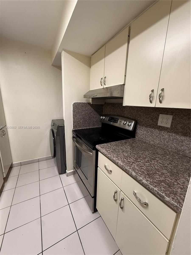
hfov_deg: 85.7
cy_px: 128
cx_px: 96
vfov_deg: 102.1
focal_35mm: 14
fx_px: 103
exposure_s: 1/120
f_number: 2.2
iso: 320
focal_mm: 2.22
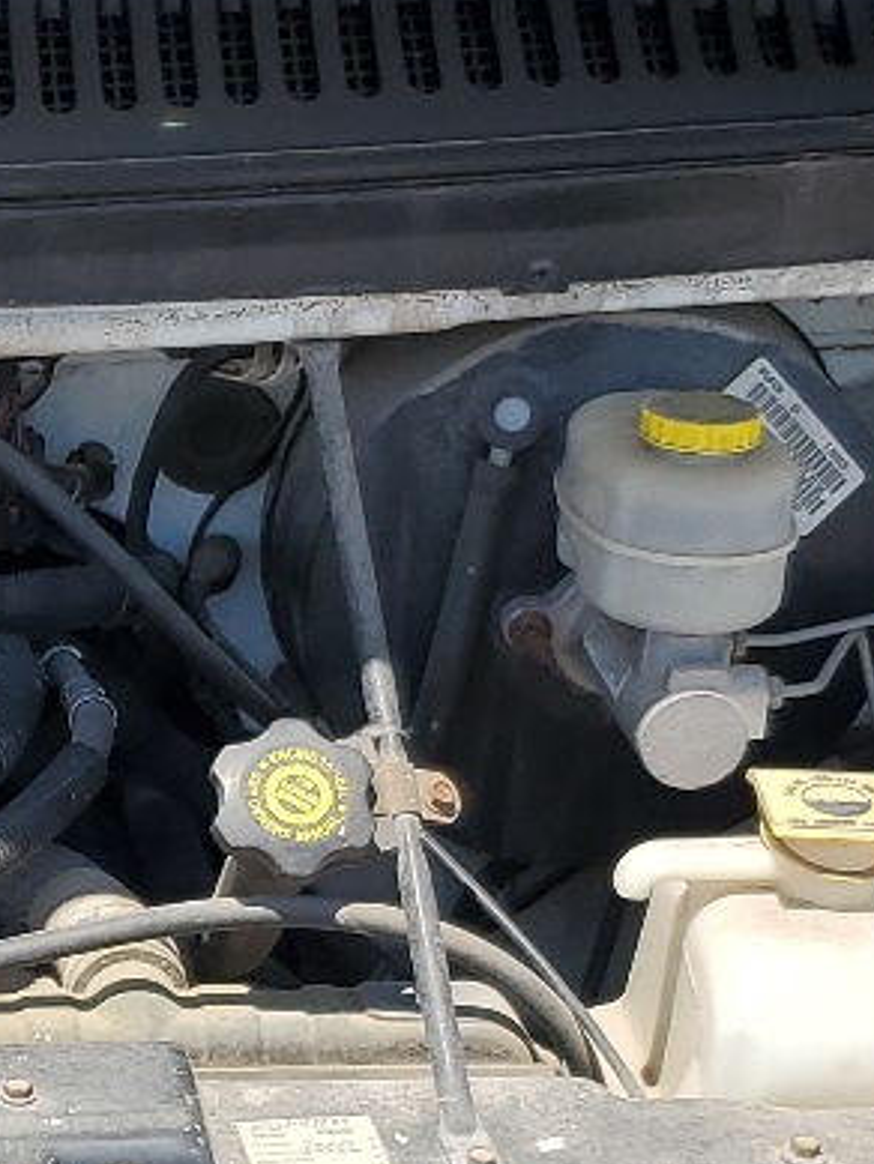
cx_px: -230
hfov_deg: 13.4
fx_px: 3600
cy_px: 778
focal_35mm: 107
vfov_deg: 18.3
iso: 50
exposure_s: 1/2500
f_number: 1.5
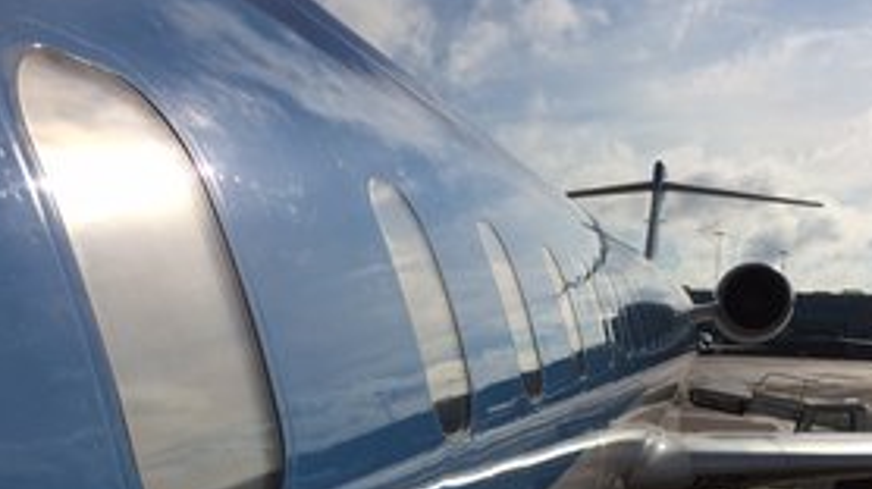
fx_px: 1086
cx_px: 518
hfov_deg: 43.6
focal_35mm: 47
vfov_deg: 24.6
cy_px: 442
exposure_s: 1/8264
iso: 32
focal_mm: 4.12
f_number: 2.2
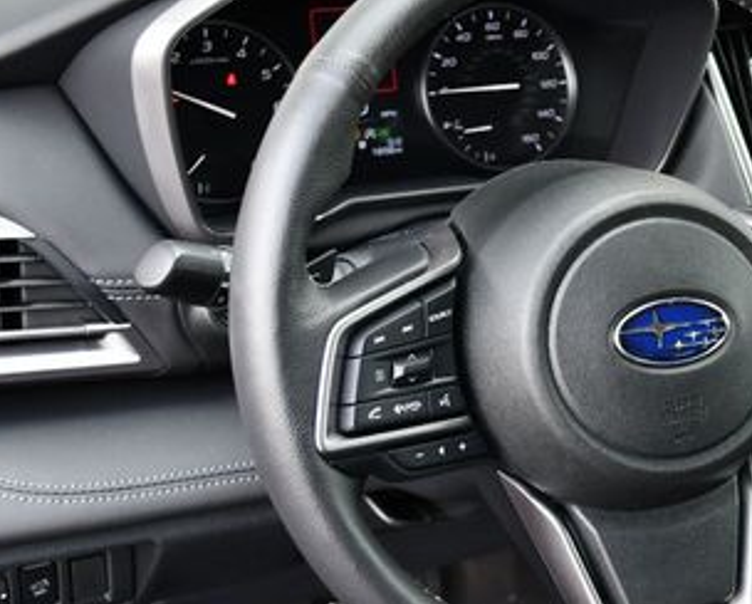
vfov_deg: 19.5
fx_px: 1761
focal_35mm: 79
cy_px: 322
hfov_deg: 23.3
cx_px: 725
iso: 500
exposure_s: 1/250
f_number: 3.8
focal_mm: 20
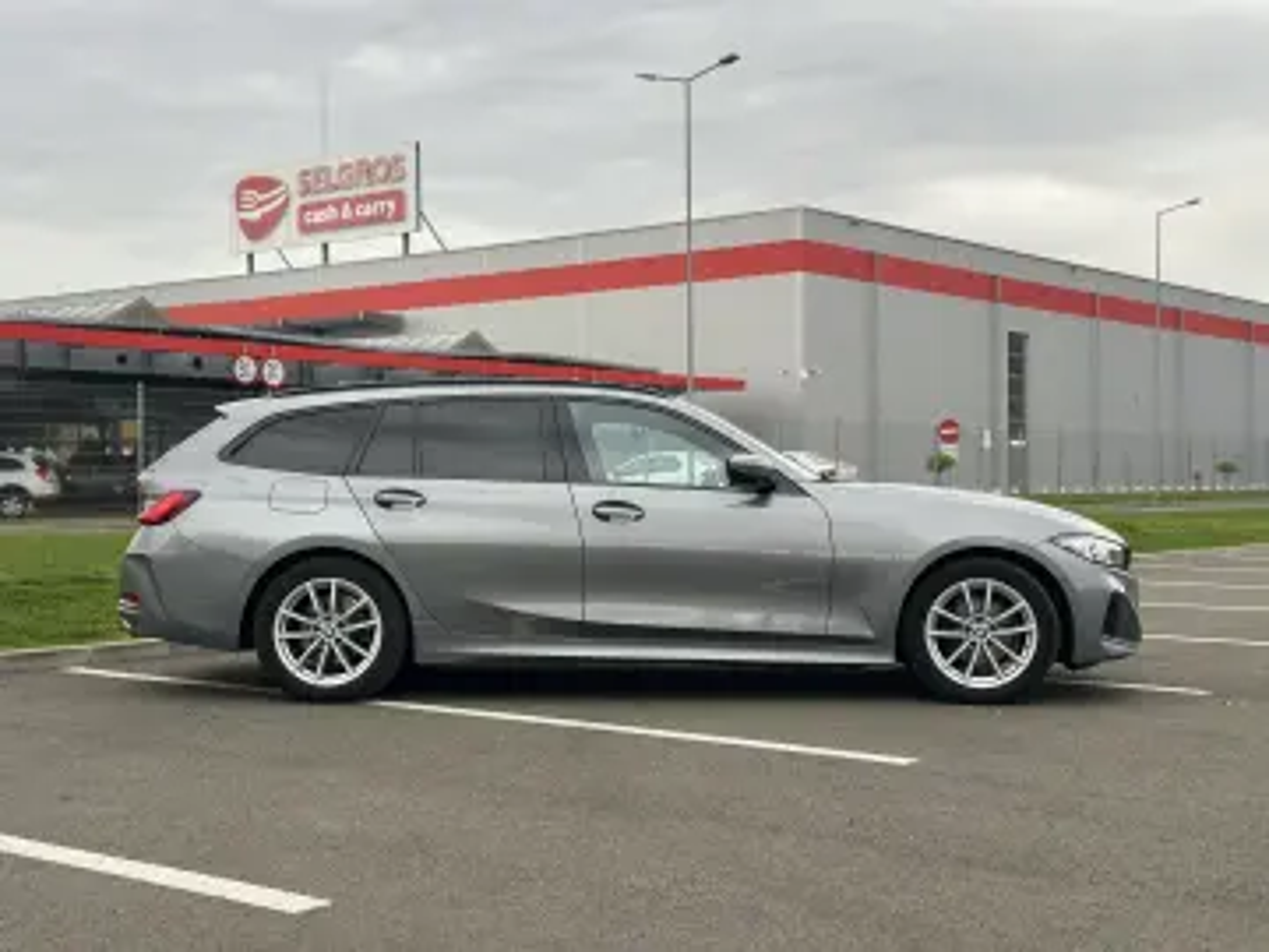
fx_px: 1760
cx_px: 634
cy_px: 476
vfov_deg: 30.3
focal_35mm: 48
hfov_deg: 39.7
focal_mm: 6.86
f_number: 1.78
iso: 64
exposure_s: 1/124
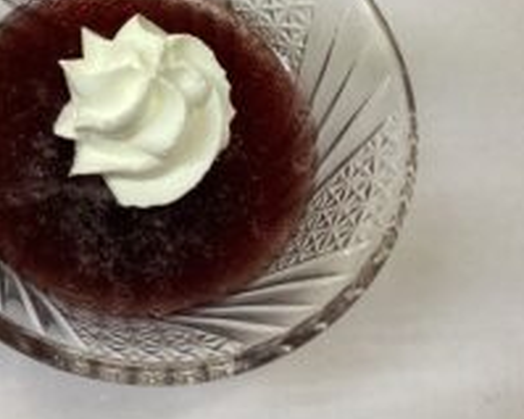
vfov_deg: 26.4
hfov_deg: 32.6
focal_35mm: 57
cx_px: 151
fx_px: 884
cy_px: 125
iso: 100
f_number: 2.4
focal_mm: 3.3
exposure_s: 1/50
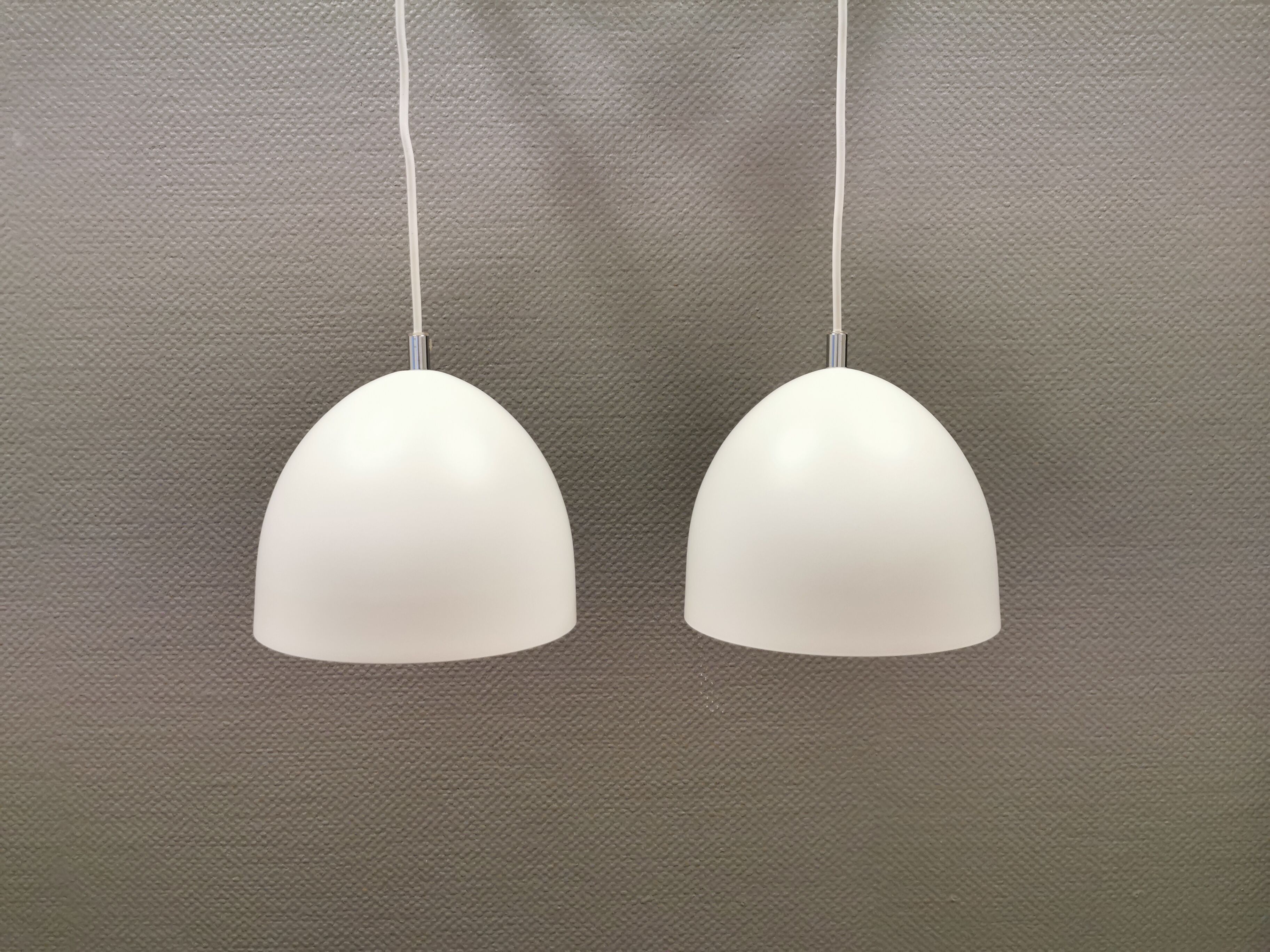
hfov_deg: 65.3
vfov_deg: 51.4
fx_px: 991
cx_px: 635
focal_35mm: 27
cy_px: 476
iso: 160
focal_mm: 5.56
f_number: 1.6
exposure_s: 1/60
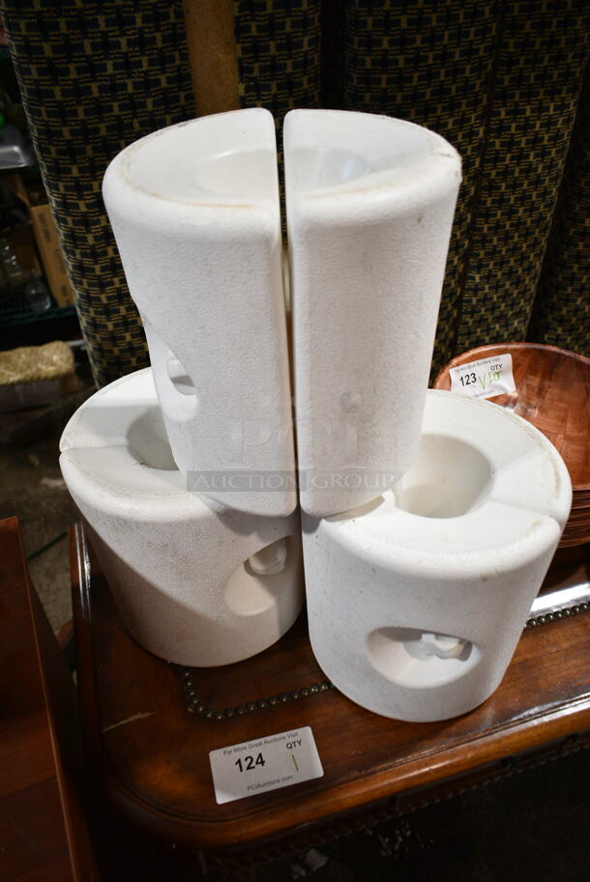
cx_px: 295
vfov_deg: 67.3
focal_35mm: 27
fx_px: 663
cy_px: 441
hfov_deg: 48.0
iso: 125
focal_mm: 18
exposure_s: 1/30
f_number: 3.5
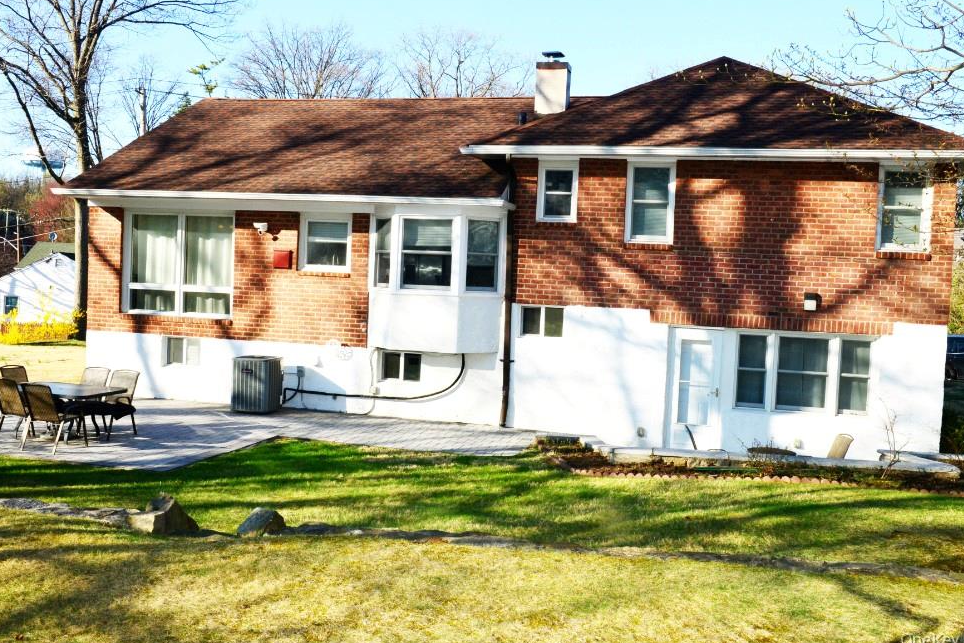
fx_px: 911
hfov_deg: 55.8
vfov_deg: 38.9
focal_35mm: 34
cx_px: 490
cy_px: 310
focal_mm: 32
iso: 1250
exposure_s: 1/250
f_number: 22
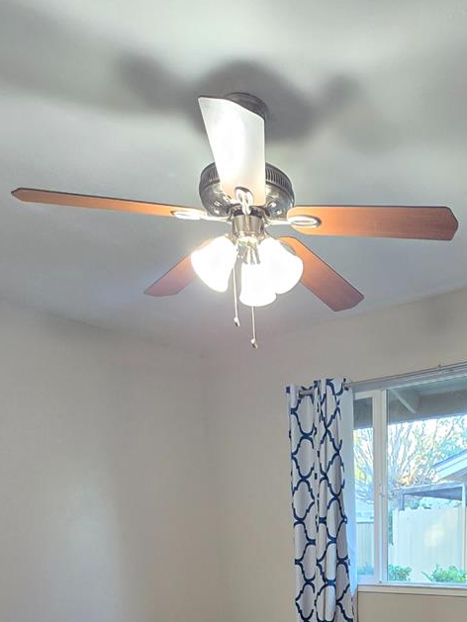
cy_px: 704
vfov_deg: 43.3
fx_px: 557
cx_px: 362
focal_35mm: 31
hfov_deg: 43.7
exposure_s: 1/60
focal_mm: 2.2
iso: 320
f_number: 2.2
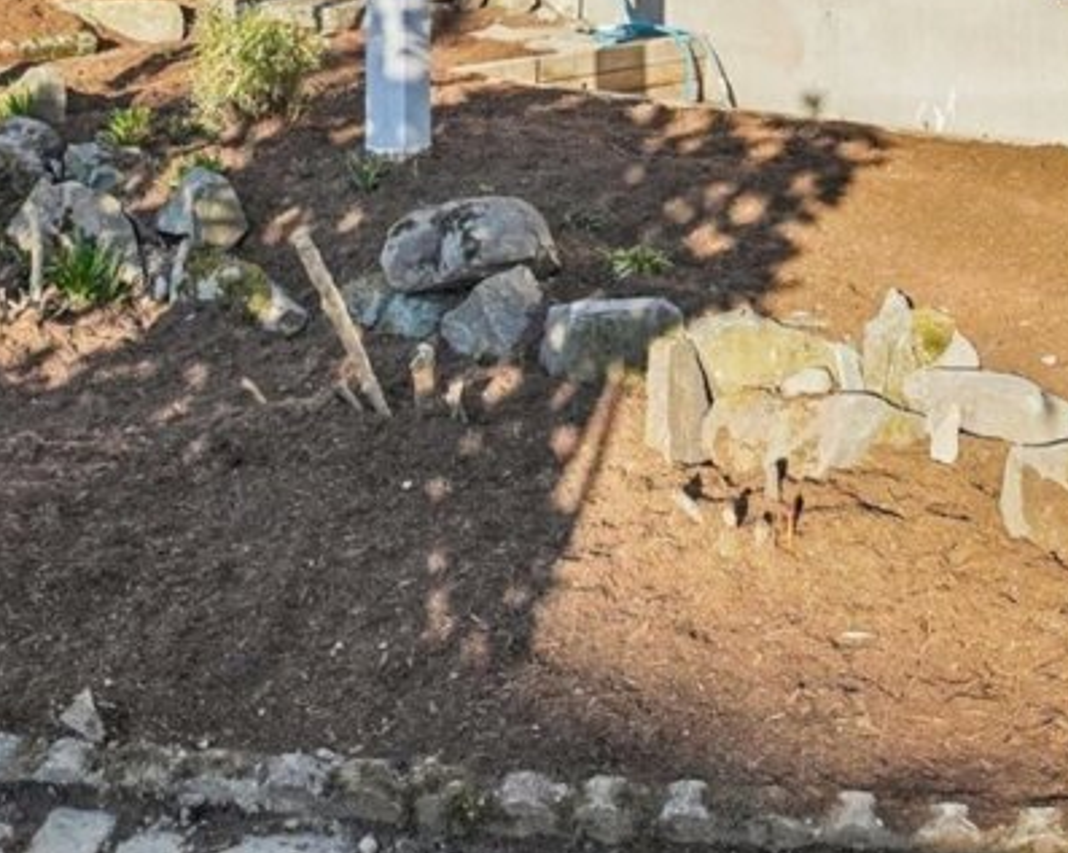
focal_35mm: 53
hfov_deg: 35.4
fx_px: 1674
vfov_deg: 25.7
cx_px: 492
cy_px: -157
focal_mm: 16
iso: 1600
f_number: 8
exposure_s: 1/1250
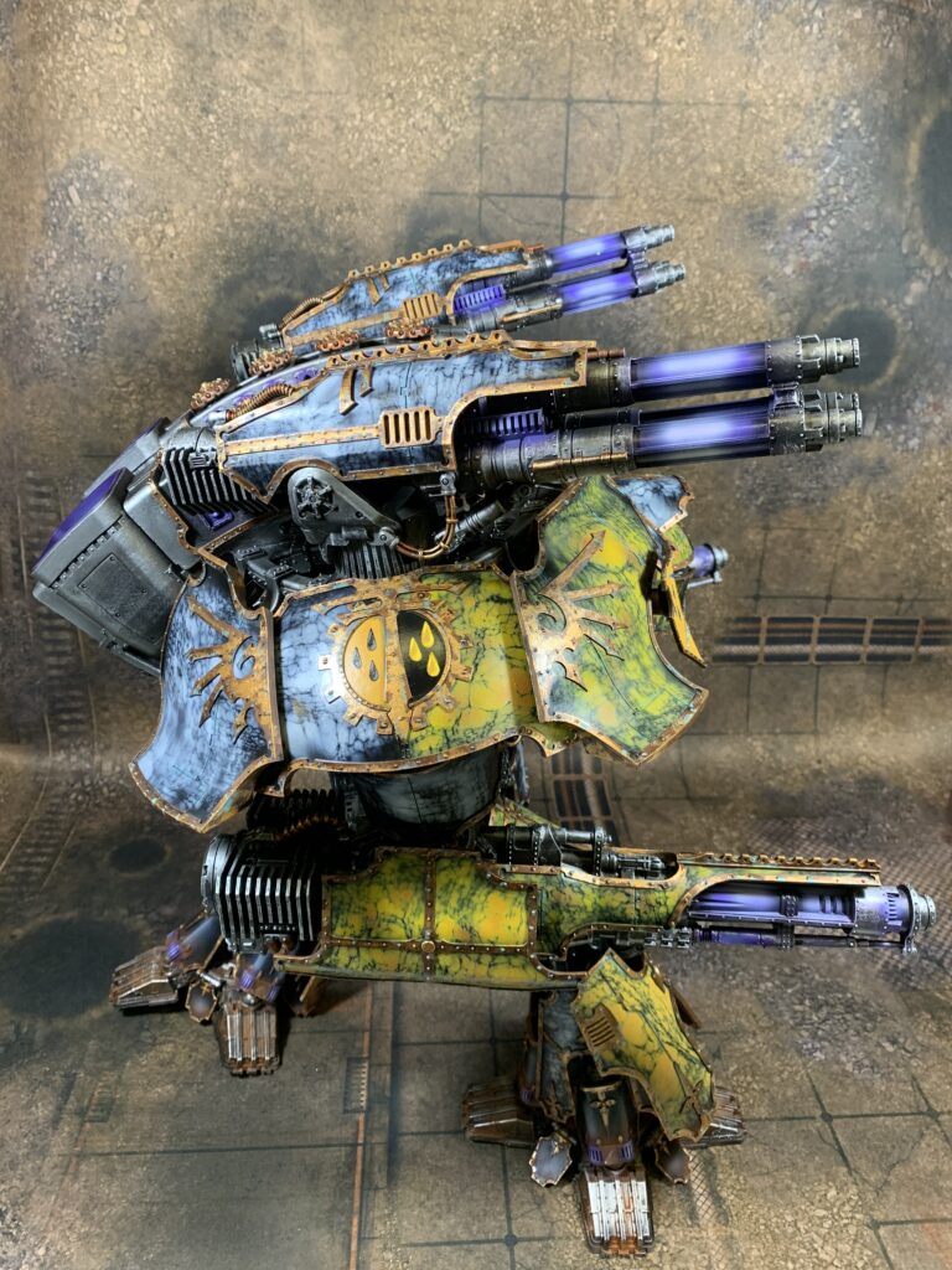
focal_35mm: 26
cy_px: 635
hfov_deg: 53.1
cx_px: 476
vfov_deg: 67.3
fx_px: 953
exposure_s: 1/60
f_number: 1.8
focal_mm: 4.25
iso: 100
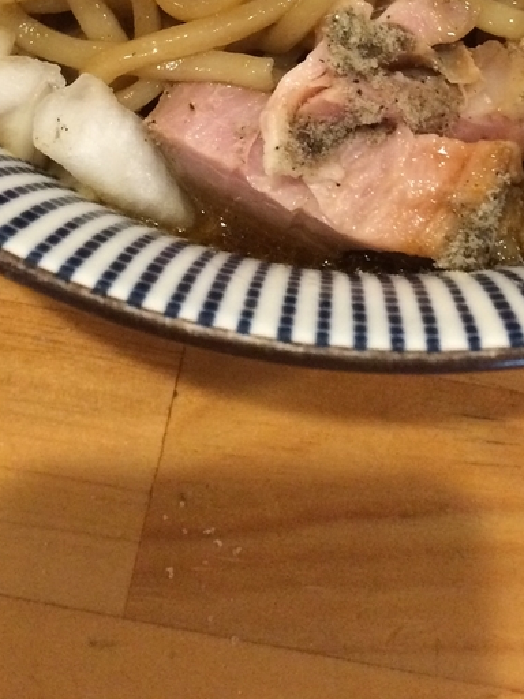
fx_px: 1372
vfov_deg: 25.9
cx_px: 337
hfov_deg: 21.6
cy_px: -115
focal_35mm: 68
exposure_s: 1/30
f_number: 2.2
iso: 250
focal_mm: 4.15
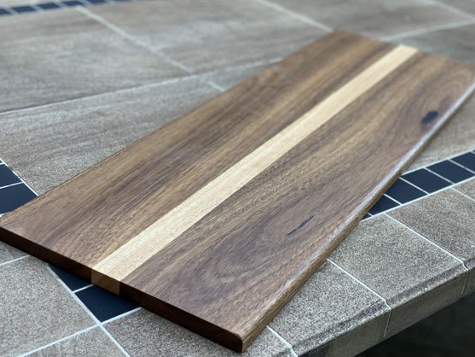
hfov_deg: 34.3
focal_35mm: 56
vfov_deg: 26.1
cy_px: 175
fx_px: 769
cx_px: 230
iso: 80
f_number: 2.4
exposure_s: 1/122
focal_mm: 6
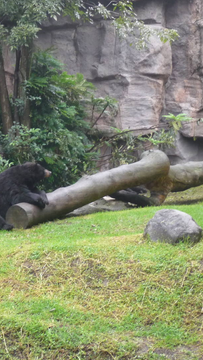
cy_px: 173
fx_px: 889
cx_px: 50
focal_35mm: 93
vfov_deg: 22.9
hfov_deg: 13.0
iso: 200
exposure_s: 1/40
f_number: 4.4
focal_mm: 9.8
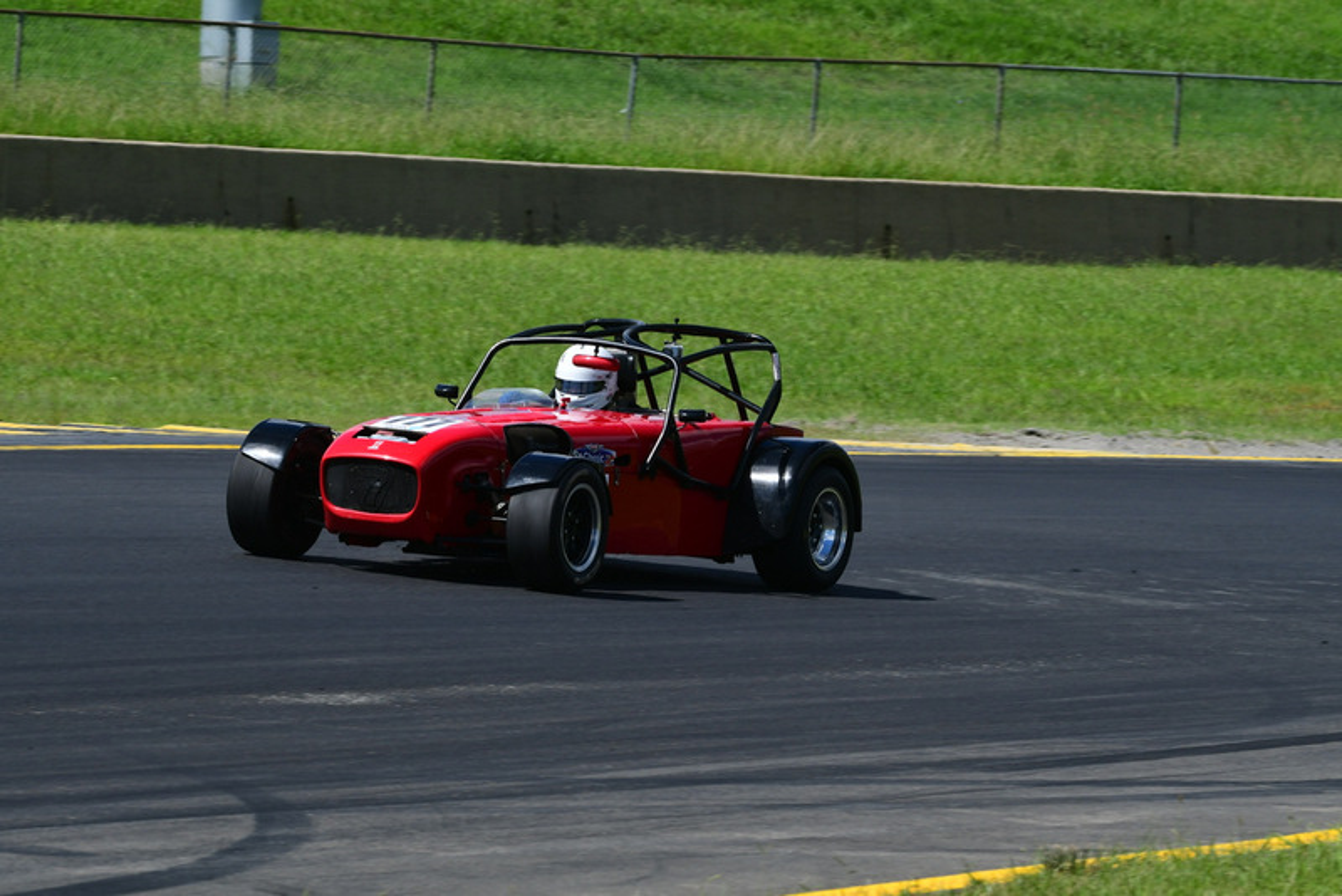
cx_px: 671
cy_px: 448
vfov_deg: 4.6
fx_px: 11187
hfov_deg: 6.9
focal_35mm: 300
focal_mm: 200
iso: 320
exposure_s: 1/640
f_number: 11
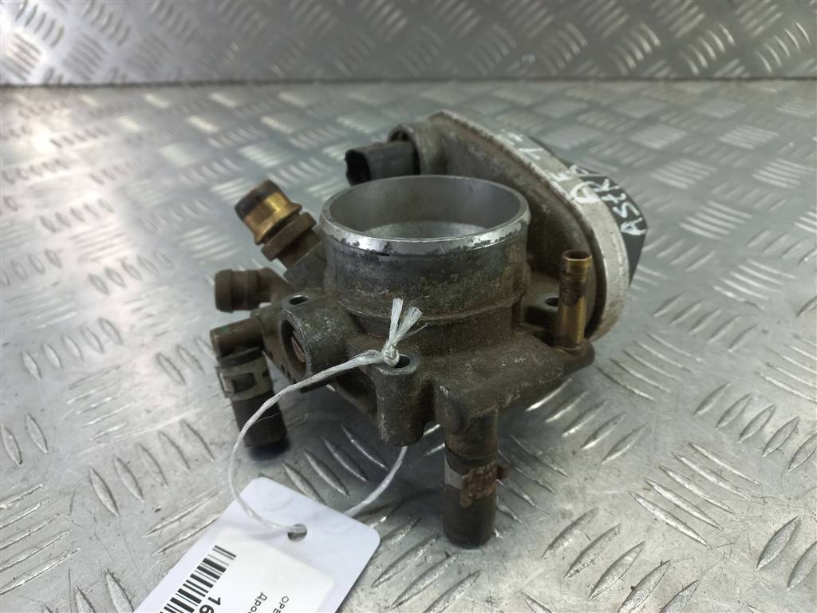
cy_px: 306
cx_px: 408
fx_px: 590
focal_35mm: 25
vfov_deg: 54.9
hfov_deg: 69.4
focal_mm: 4.6
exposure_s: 1/50
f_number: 1.8
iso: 64
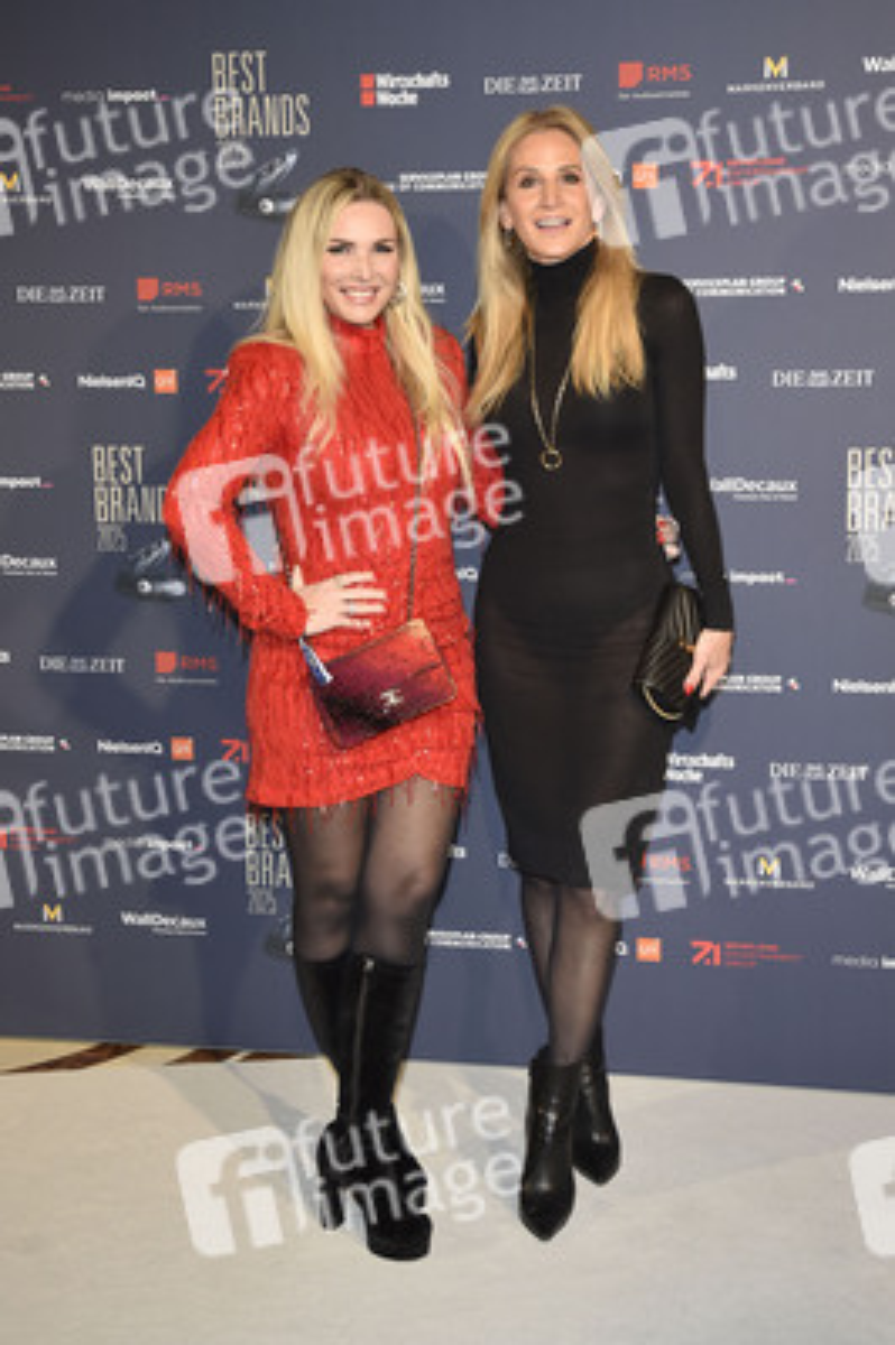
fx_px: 1793
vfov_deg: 41.1
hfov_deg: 28.0
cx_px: 448
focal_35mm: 48
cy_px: 672
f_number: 7.1
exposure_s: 1/250
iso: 1250
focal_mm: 48
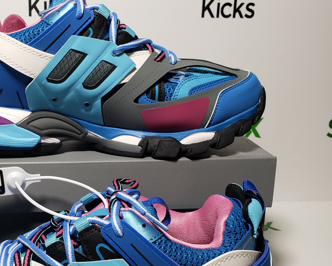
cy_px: 202
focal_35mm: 46
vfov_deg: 32.1
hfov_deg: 39.2
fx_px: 452
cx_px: 80
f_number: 2.4
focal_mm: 4.3
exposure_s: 1/181
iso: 50
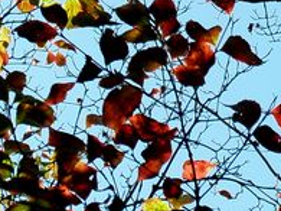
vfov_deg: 3.6
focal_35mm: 410
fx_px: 3326
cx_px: 317
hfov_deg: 4.8
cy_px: 429
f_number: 5.1
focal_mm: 17.7
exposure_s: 1/200
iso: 64
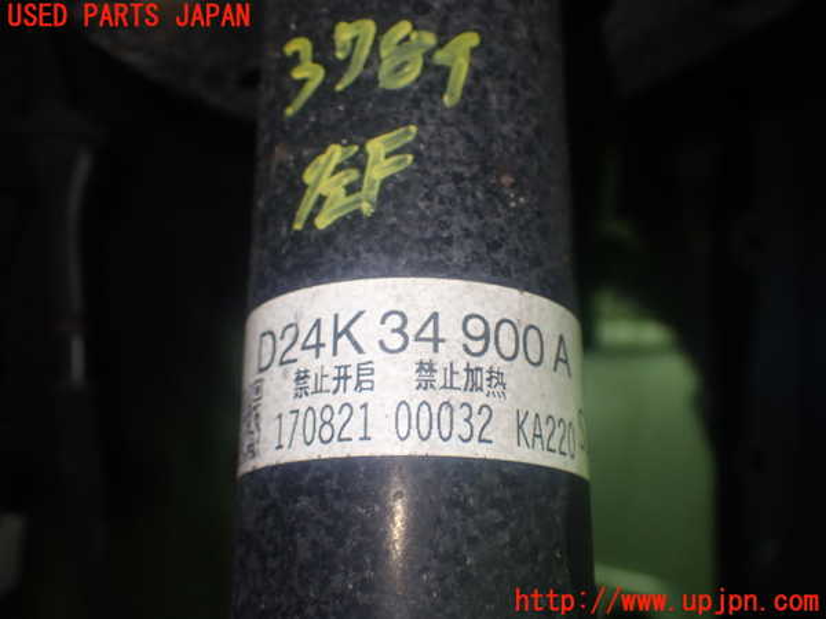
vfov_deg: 35.1
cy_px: 310
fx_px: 978
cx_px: 413
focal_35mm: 41
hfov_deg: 45.8
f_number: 2.8
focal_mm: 7.31
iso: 250
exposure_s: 1/40
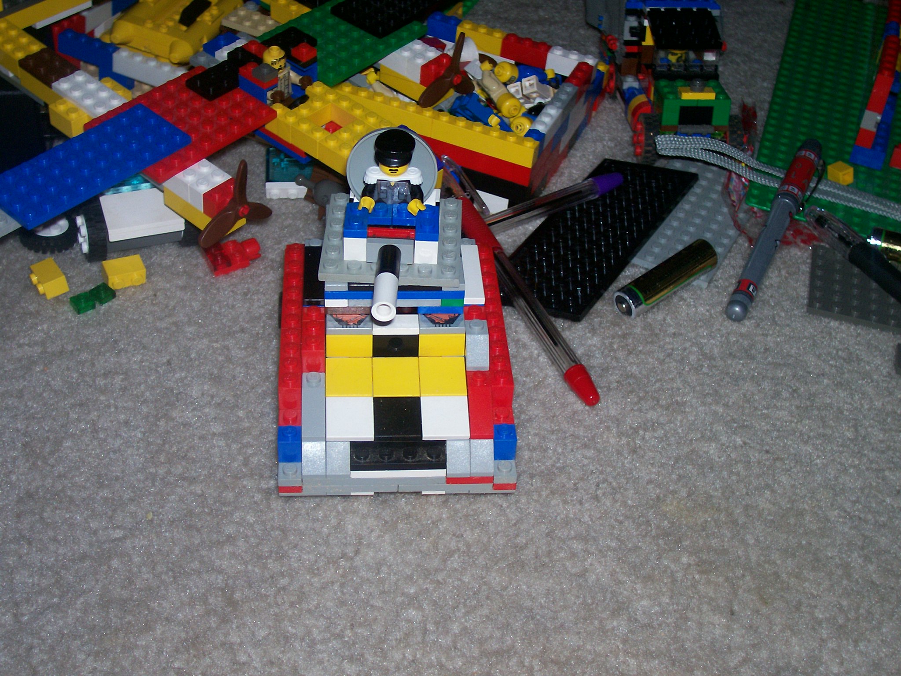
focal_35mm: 53
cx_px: 450
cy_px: 338
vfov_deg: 27.5
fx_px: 1380
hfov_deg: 36.2
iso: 80
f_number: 3.2
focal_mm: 8.7
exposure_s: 1/73.3
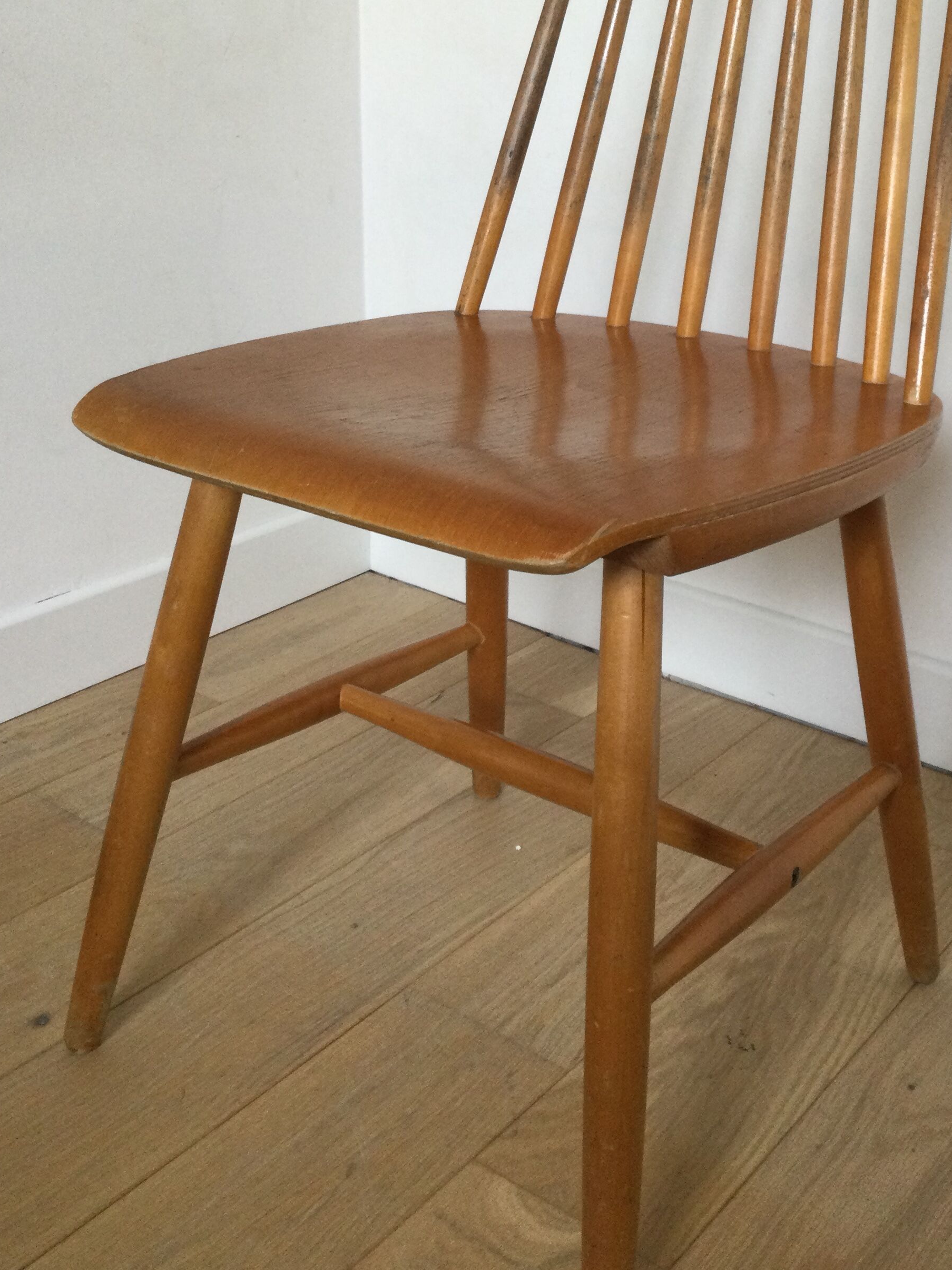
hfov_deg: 34.2
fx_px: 1540
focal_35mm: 42
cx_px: 587
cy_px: 504
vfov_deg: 44.5
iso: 80
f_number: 2.4
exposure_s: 1/33
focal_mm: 3.3
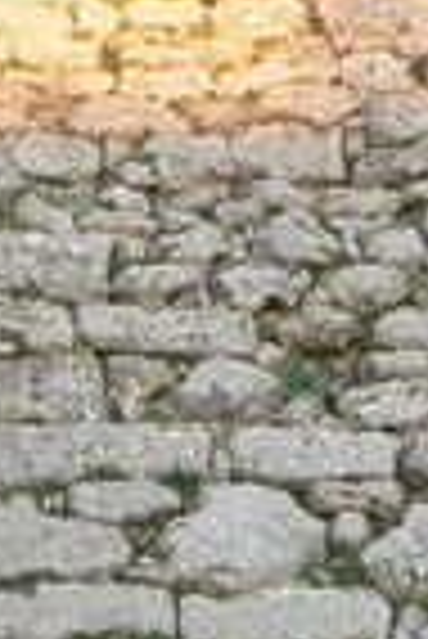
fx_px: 3842
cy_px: 666
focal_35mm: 216
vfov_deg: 9.4
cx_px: -144
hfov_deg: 6.3
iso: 400
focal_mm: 7.6
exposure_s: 1/250
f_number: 4
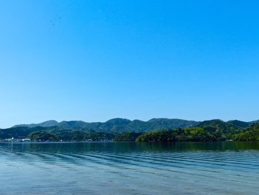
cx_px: 130
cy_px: 98
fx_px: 255
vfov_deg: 41.8
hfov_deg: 53.9
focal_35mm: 34
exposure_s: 1/1600
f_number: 4
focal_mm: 6
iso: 100
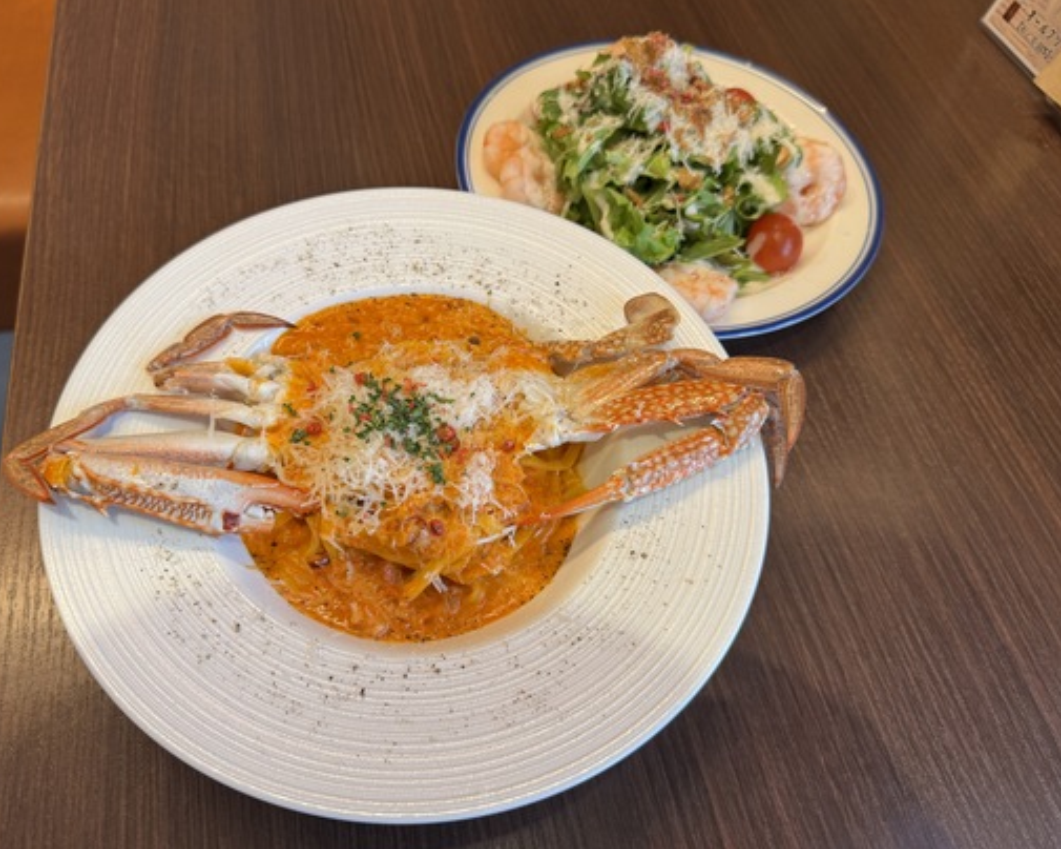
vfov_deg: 54.9
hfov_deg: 65.9
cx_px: 490
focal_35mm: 26
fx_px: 816
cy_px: 420
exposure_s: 1/100
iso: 125
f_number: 1.78
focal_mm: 6.76
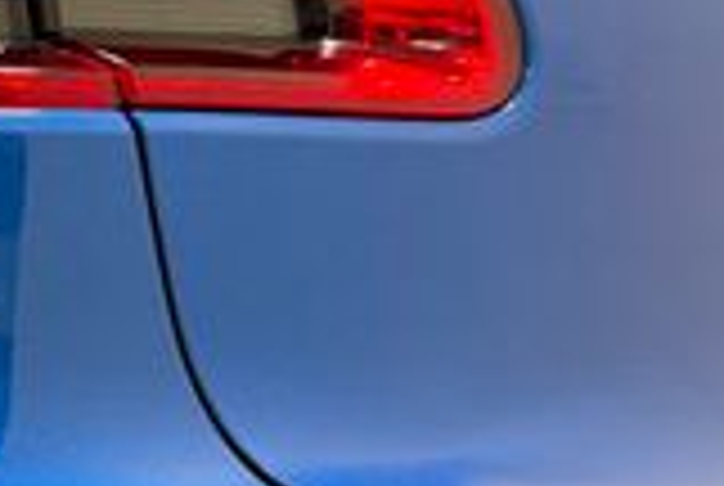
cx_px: -571
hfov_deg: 17.0
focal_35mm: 99
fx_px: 1995
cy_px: 423
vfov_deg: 13.8
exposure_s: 1/124
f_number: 1.78
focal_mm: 6.76
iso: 125
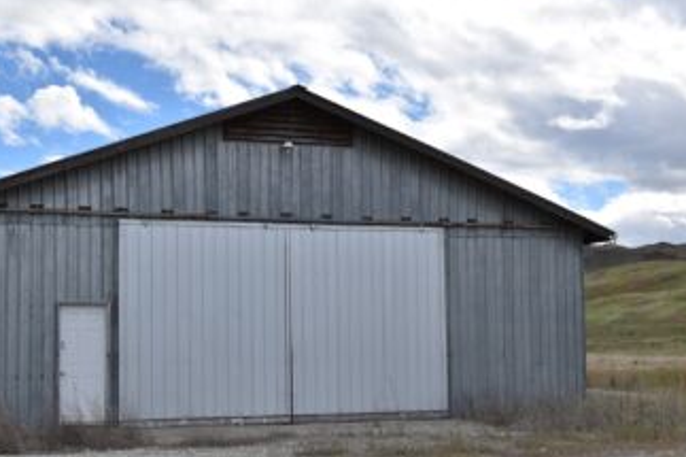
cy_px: 267
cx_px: 280
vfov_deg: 23.5
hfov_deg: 34.6
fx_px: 1097
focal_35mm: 58
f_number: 9
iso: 100
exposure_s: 1/320
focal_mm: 31
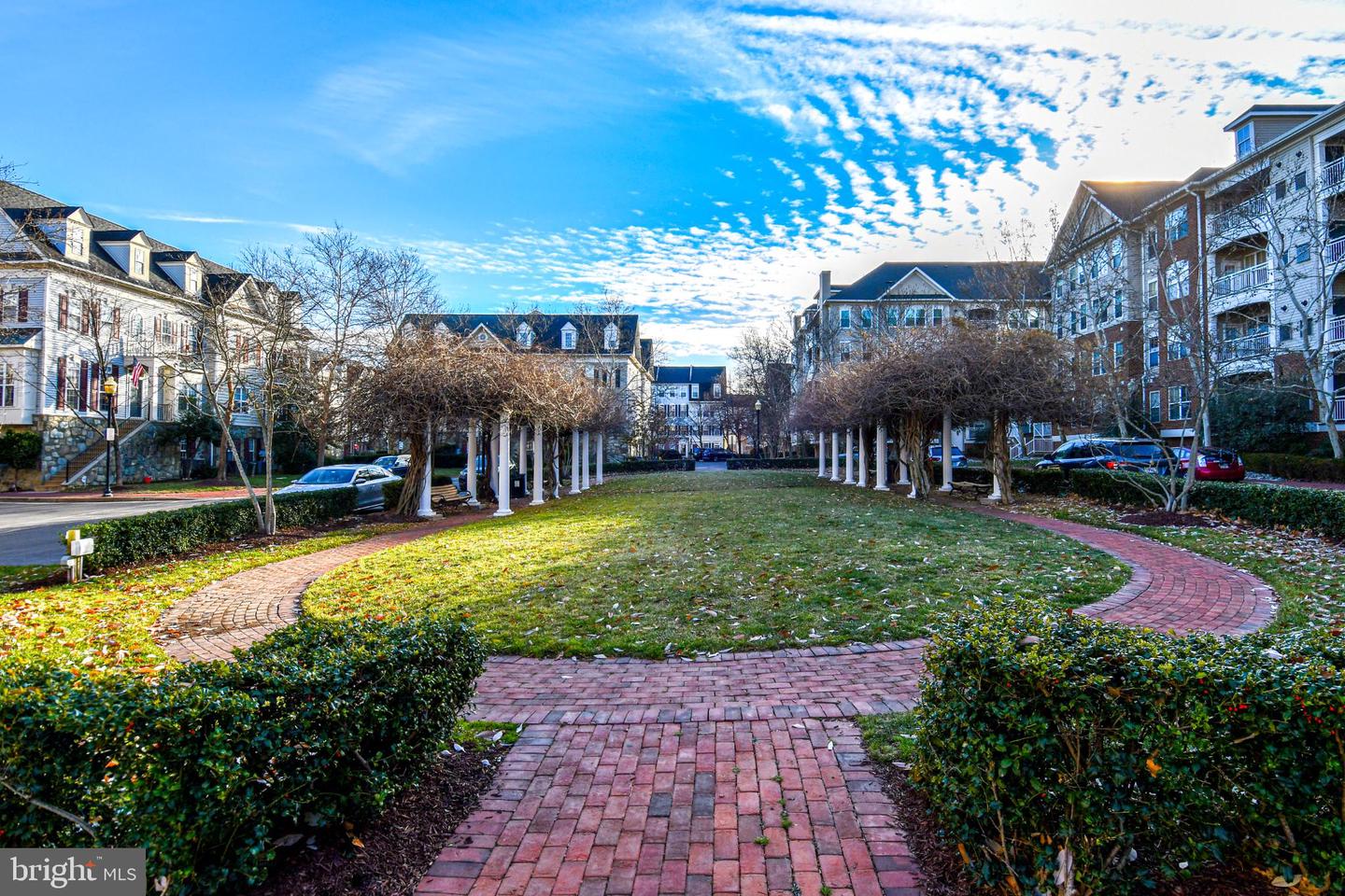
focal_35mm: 18
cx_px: 672
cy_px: 448
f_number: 8
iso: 110
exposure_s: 1/250
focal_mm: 12
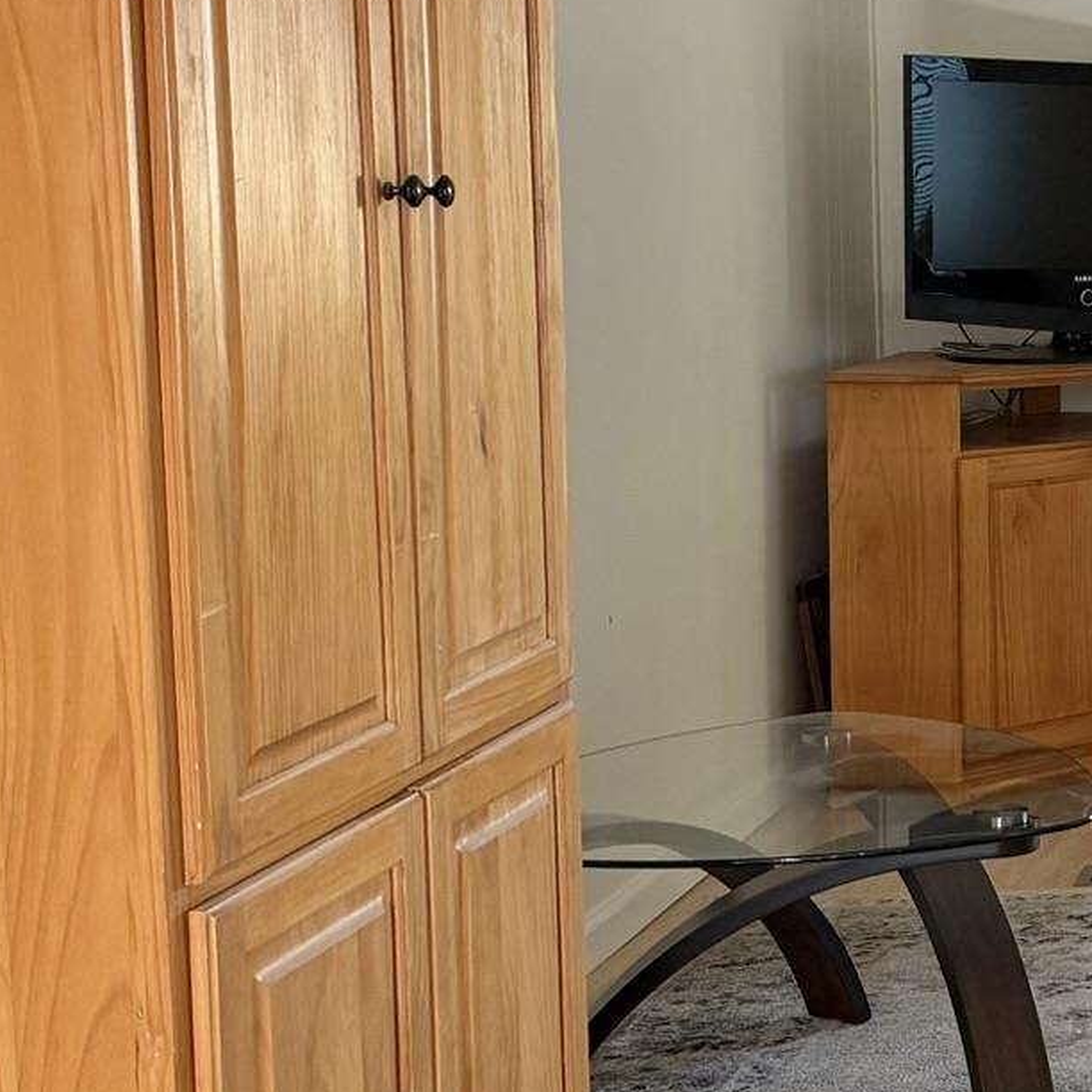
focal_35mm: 71
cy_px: 373
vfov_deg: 24.2
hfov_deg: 20.1
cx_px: 1752
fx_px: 2534
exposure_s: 1/120
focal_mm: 6.76
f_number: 1.78
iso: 250
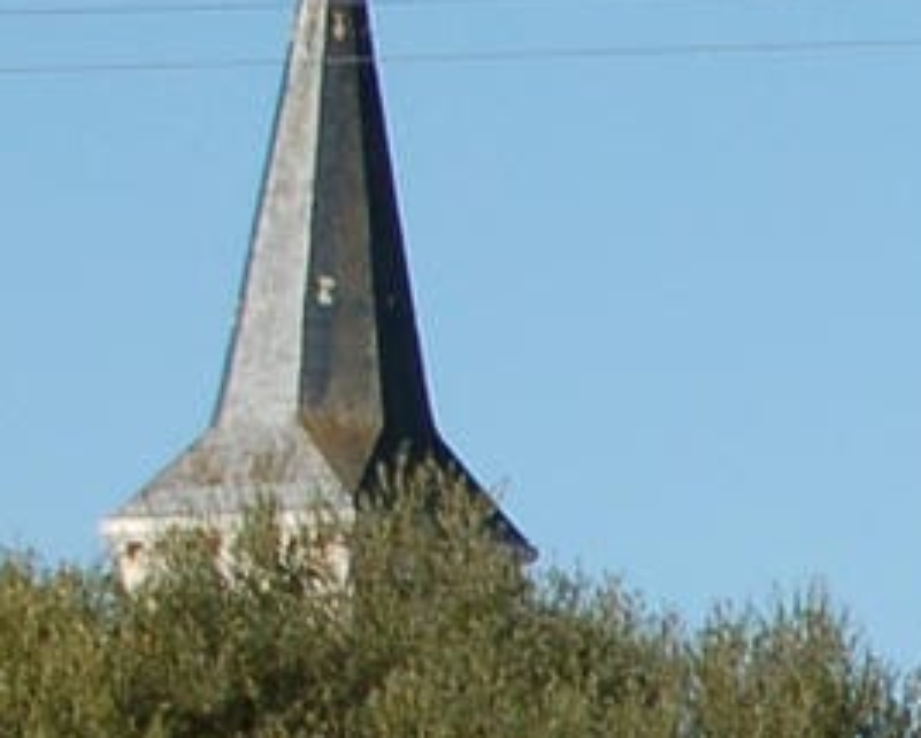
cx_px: 2815
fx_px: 15808
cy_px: 1838
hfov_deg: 3.3
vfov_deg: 2.7
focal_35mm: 580
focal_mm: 55
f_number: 9
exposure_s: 1/250
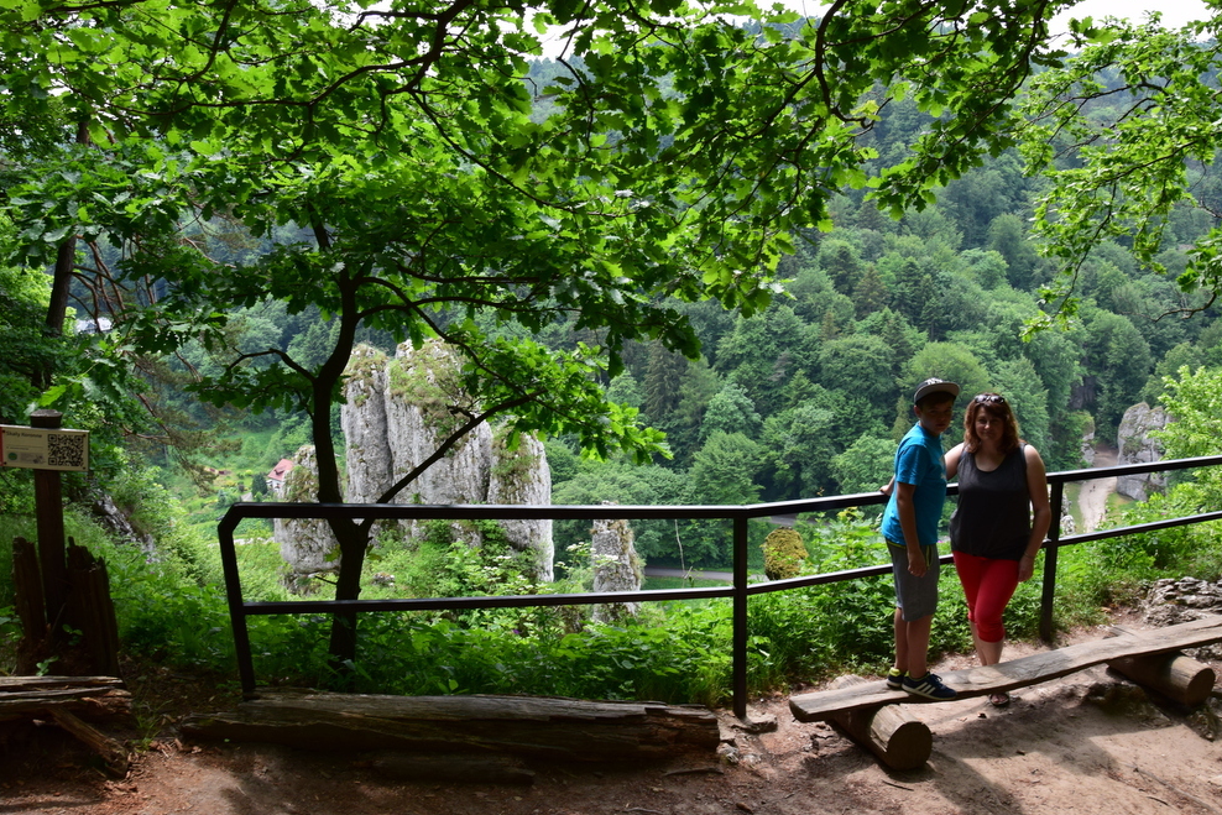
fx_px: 951
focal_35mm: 28
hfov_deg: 65.5
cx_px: 617
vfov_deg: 46.4
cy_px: 406
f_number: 9
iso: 400
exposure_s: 1/160
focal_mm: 18
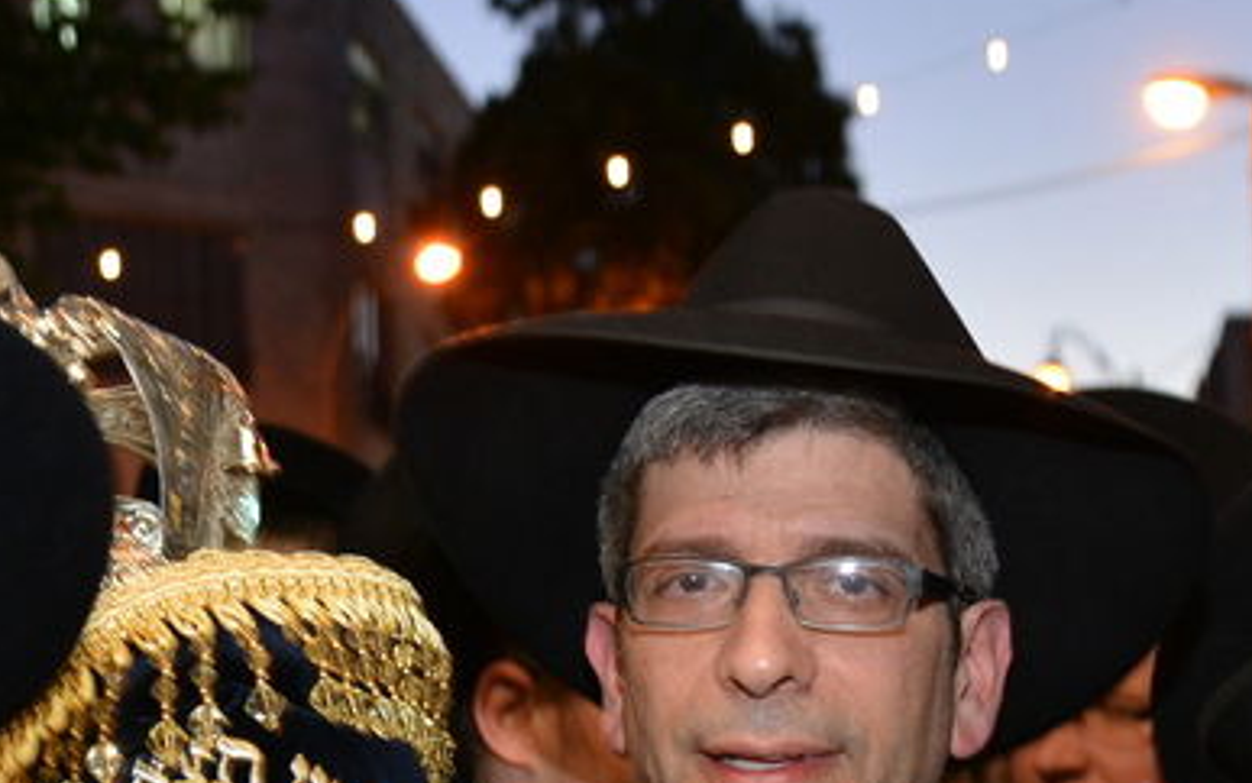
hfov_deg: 20.6
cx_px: 518
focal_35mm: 101
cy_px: 1013
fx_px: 3447
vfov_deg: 12.6
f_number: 4
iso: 1000
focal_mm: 32
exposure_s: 1/80
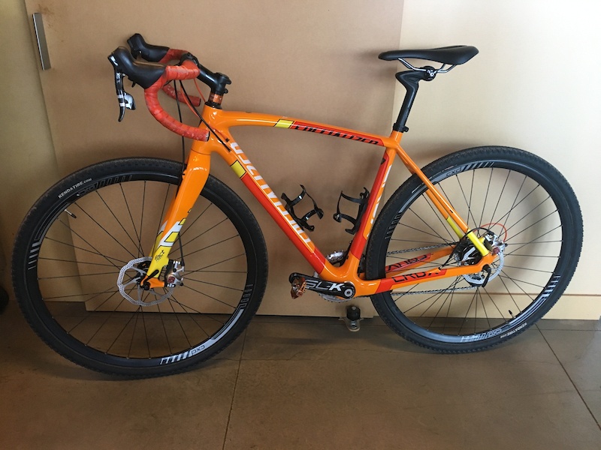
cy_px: 225
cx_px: 300
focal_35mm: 29
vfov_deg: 48.2
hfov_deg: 61.7
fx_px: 503
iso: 125
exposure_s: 1/30
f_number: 2.2
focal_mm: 4.15
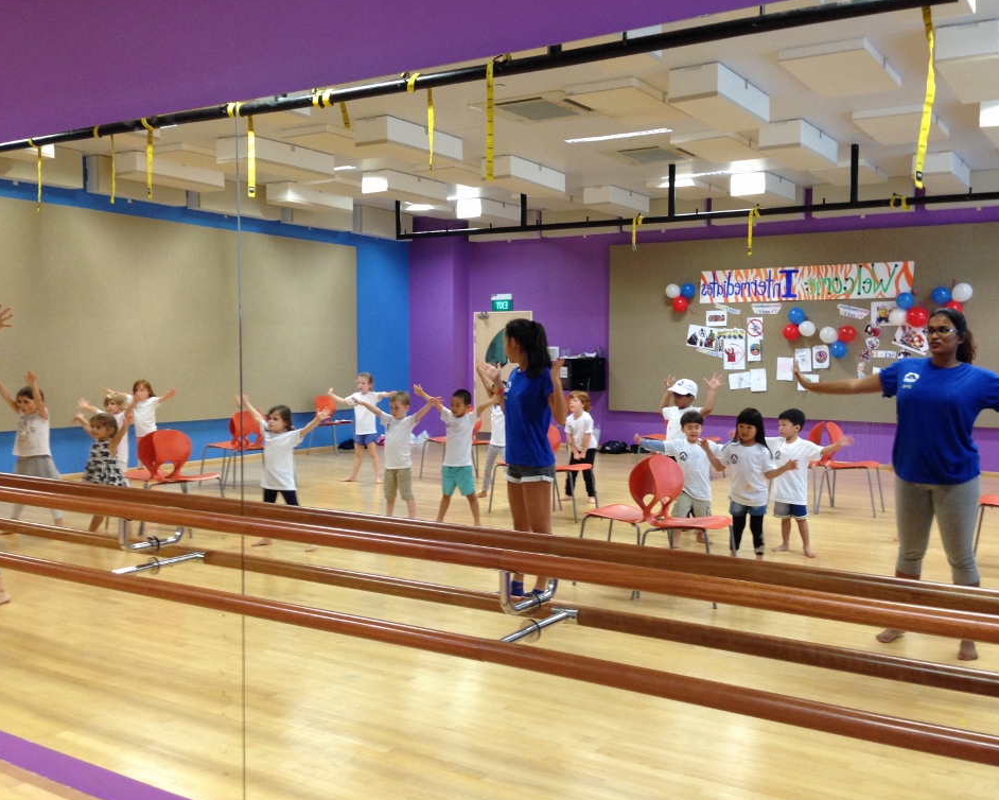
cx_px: 531
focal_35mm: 35
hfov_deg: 51.5
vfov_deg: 42.2
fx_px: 1035
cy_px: 404
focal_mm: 4.12
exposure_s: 1/20
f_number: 2.4
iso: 100
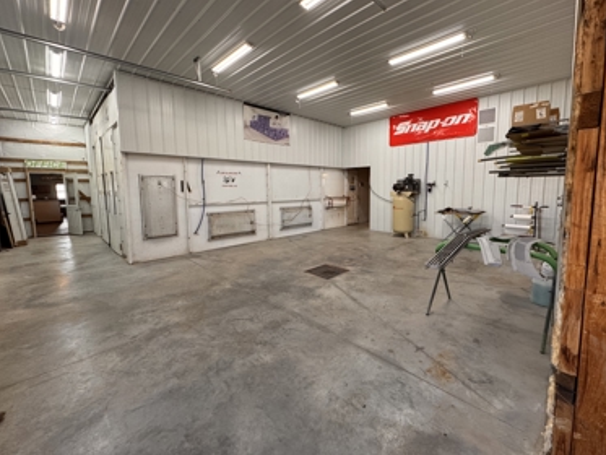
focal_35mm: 15
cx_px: 315
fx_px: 263
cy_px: 214
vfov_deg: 81.7
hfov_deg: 98.1
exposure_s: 1/120
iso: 200
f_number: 2.2
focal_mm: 2.22
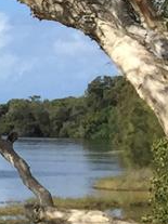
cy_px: 85
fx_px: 1483
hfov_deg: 5.4
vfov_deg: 8.6
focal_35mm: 229
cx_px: -593
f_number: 2.2
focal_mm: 4.15
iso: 32
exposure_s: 1/2326
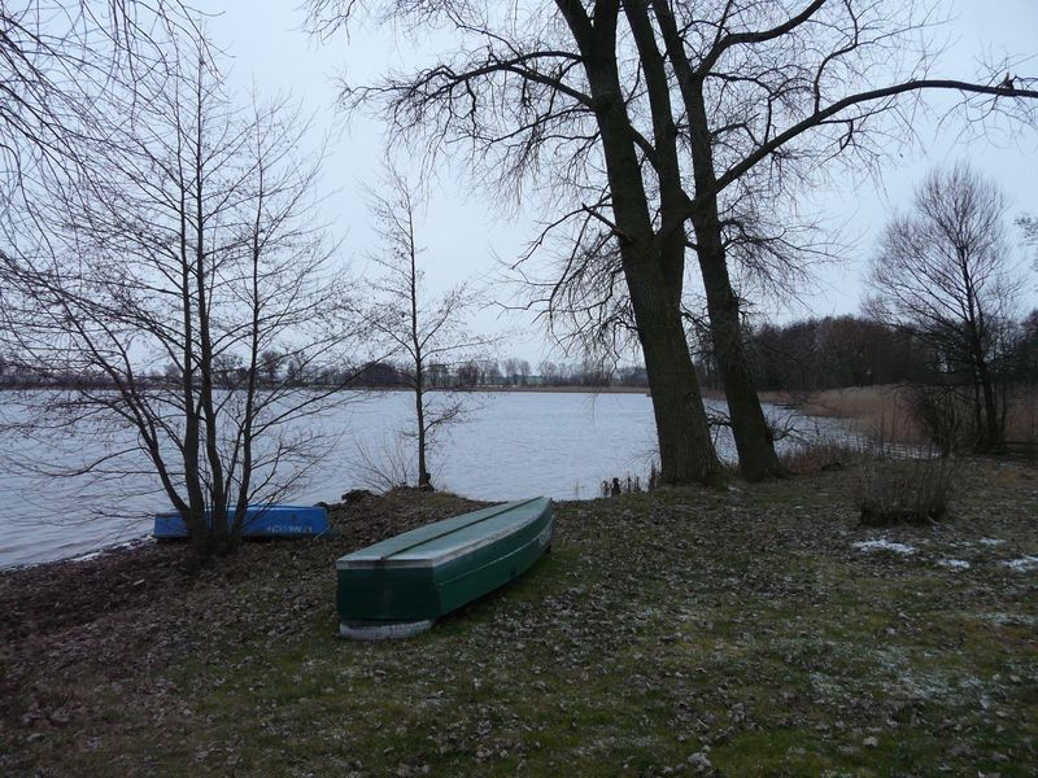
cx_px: 519
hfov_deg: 63.4
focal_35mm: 28
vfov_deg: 49.7
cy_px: 389
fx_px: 840
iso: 200
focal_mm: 4.6
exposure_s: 1/30
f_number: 2.8
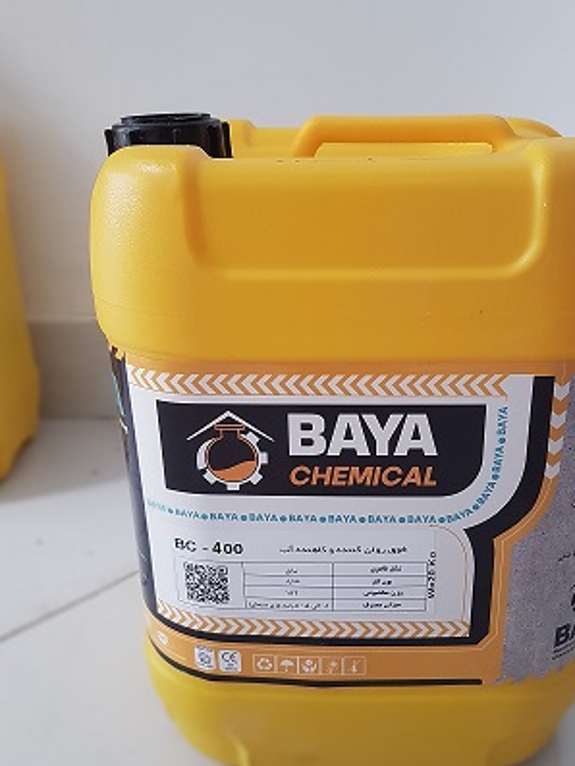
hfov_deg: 42.6
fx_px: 730
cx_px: 363
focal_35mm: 33
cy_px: 411
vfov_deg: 55.3
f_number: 1.7
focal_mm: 4.2
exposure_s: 1/33
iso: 160
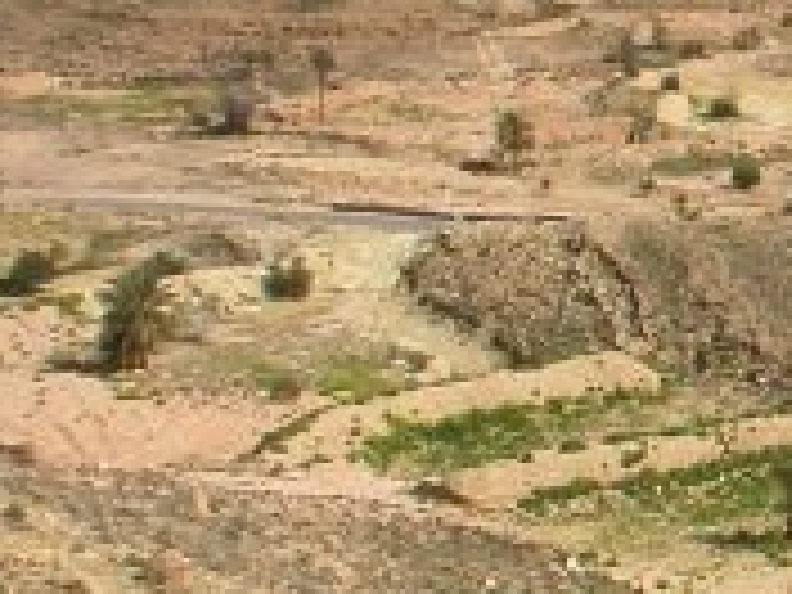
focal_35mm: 173
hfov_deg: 10.9
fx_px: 3958
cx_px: 1269
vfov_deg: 8.6
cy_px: 266
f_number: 6
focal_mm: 7.85
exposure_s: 1/177
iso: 100
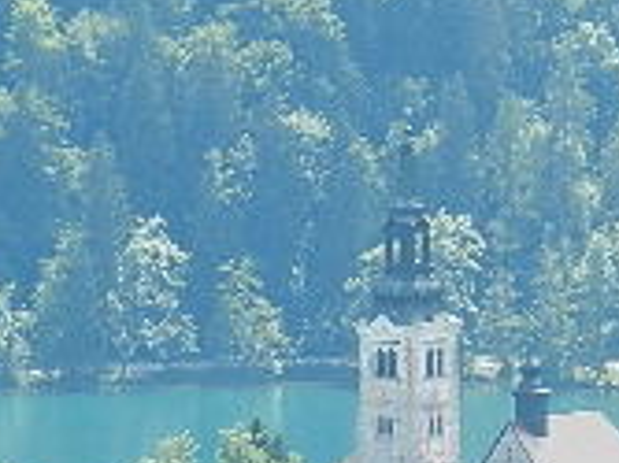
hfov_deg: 3.1
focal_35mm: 634
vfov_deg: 2.3
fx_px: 11329
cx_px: 526
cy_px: 396
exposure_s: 1/400
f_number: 5.3
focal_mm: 29.7
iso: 160
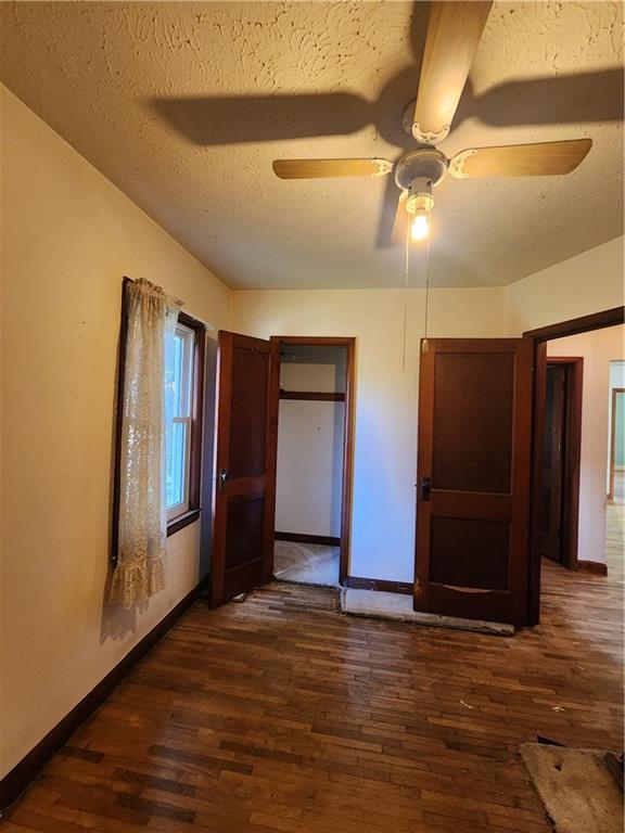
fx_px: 313
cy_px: 416
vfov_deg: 106.2
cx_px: 312
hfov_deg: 89.9
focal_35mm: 13
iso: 500
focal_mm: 2.2
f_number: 2.2
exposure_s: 1/30
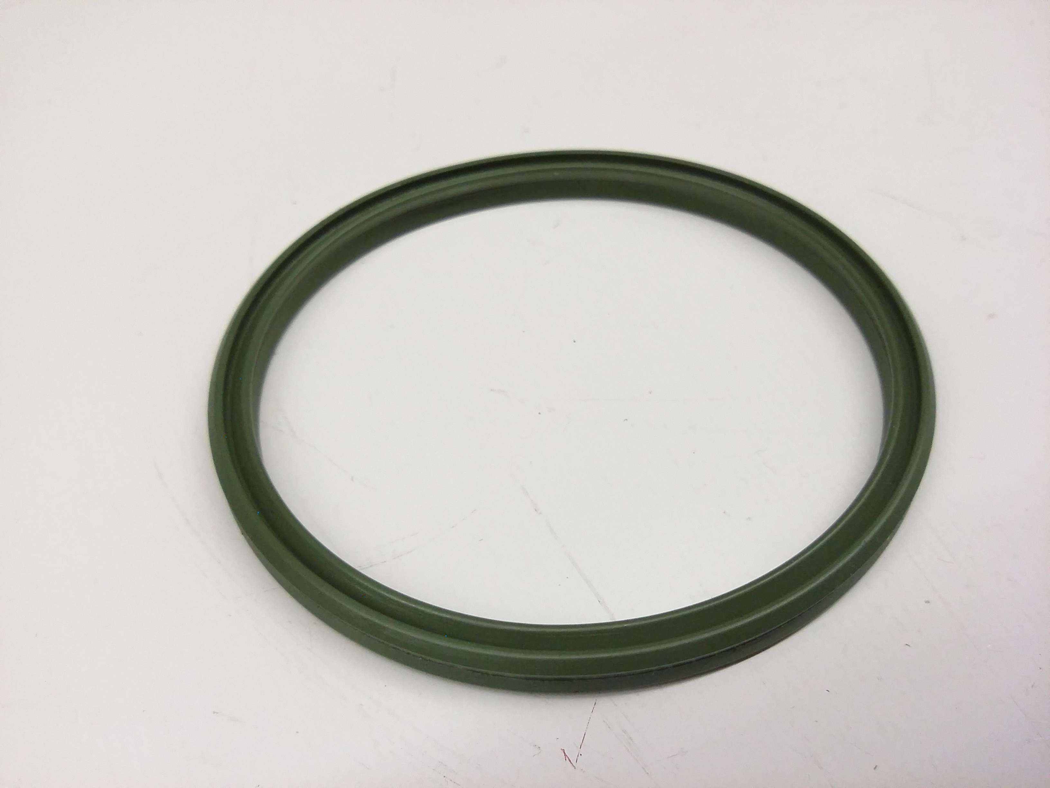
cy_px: 394
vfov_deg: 44.2
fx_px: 971
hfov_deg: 56.8
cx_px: 525
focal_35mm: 32
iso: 160
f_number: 2.4
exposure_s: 1/20
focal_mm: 3.4
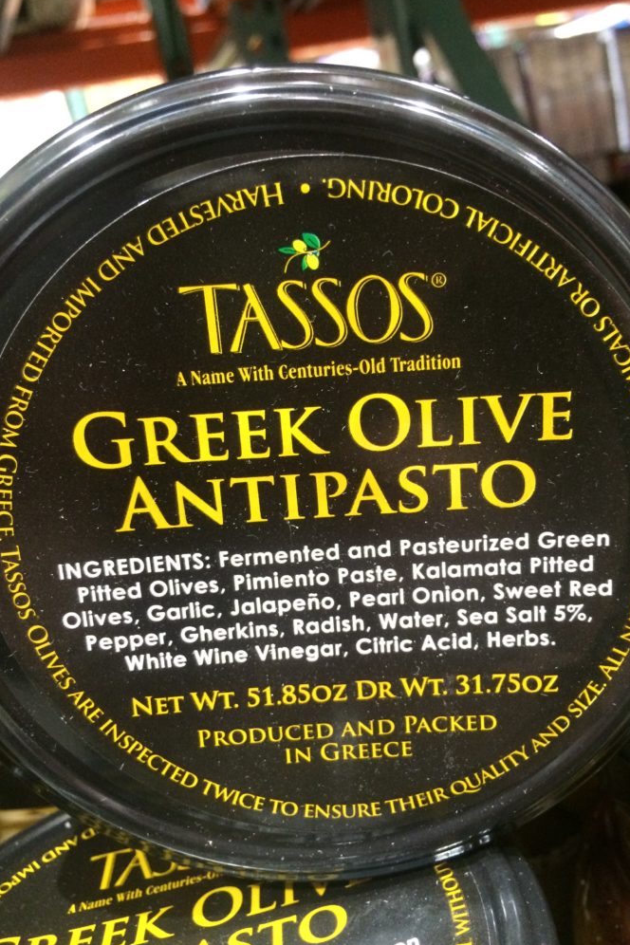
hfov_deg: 42.3
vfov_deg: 60.3
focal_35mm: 31
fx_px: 814
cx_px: 349
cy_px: 461
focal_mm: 4.15
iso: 320
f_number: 2.2
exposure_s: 1/20
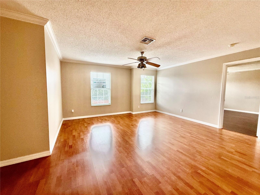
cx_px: 130
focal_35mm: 14
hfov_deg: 102.1
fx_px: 105
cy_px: 98
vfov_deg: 85.7
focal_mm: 2.22
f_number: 2.2
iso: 160
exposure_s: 1/120
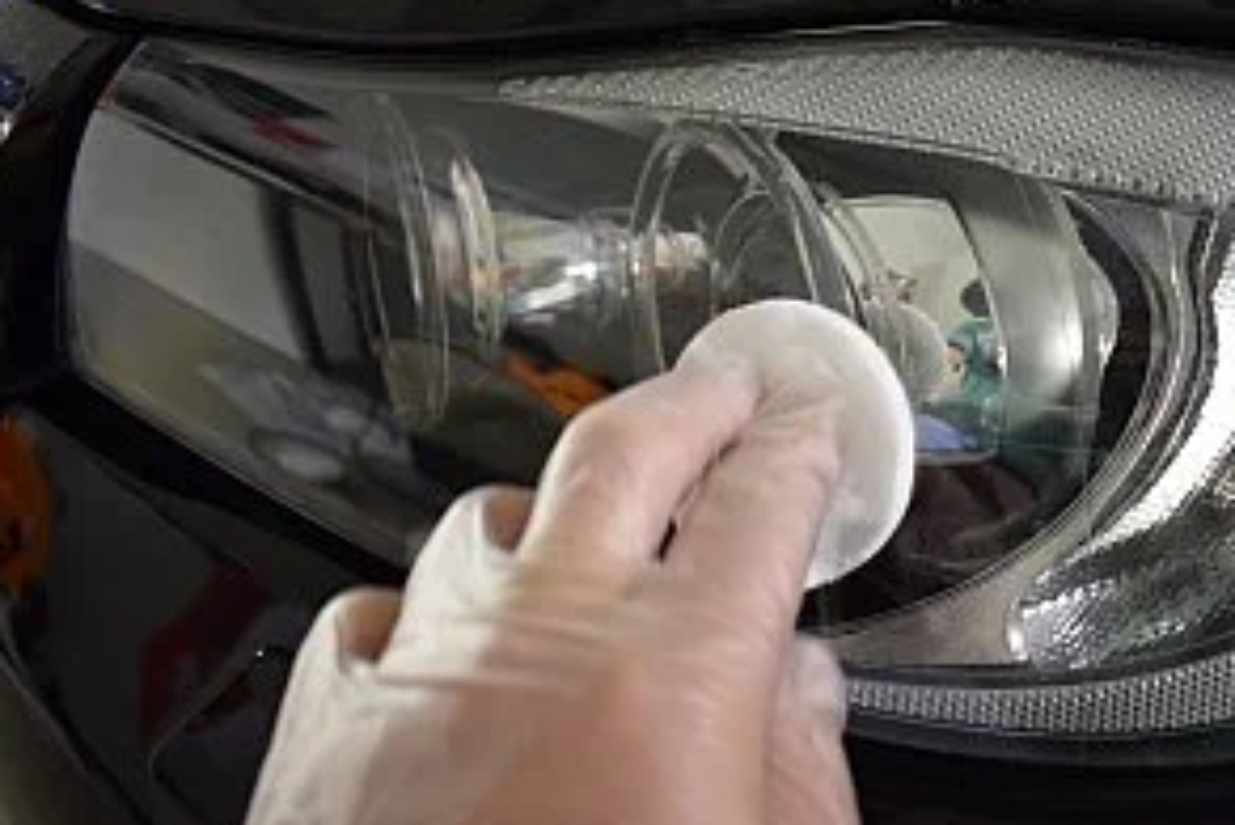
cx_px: 829
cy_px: 302
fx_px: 1270
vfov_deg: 35.8
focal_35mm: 37
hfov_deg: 50.9
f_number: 3.5
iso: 1100
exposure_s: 1/60
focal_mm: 18
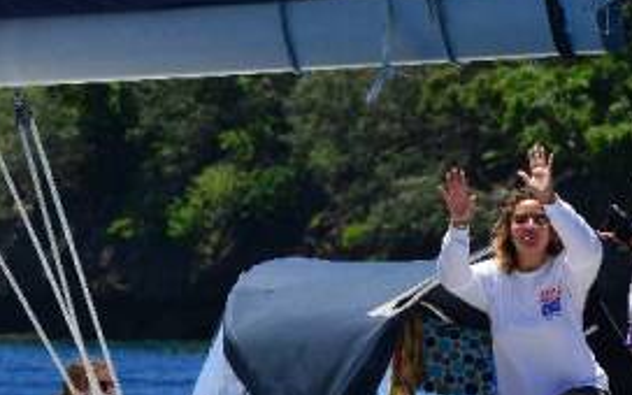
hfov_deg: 3.5
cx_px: 609
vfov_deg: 2.2
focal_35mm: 600
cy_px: 253
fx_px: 10334
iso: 250
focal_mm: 200
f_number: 11
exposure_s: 1/500
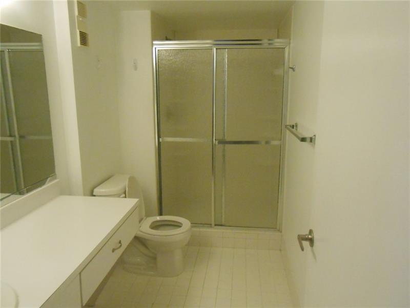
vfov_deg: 53.1
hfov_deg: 67.3
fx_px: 308
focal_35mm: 26
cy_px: 154
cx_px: 205
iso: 800
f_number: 3.5
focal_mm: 4.6
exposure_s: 1/80
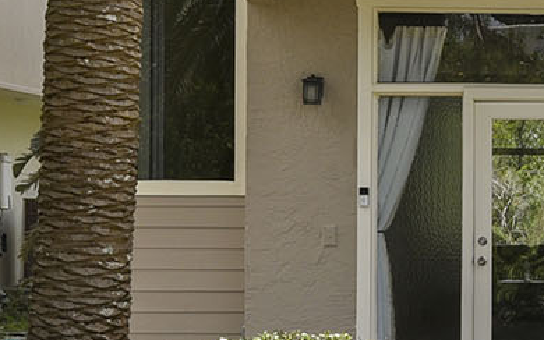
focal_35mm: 113
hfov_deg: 17.3
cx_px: 703
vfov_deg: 11.5
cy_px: 4
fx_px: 1676
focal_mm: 24
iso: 125
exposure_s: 1/50
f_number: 11
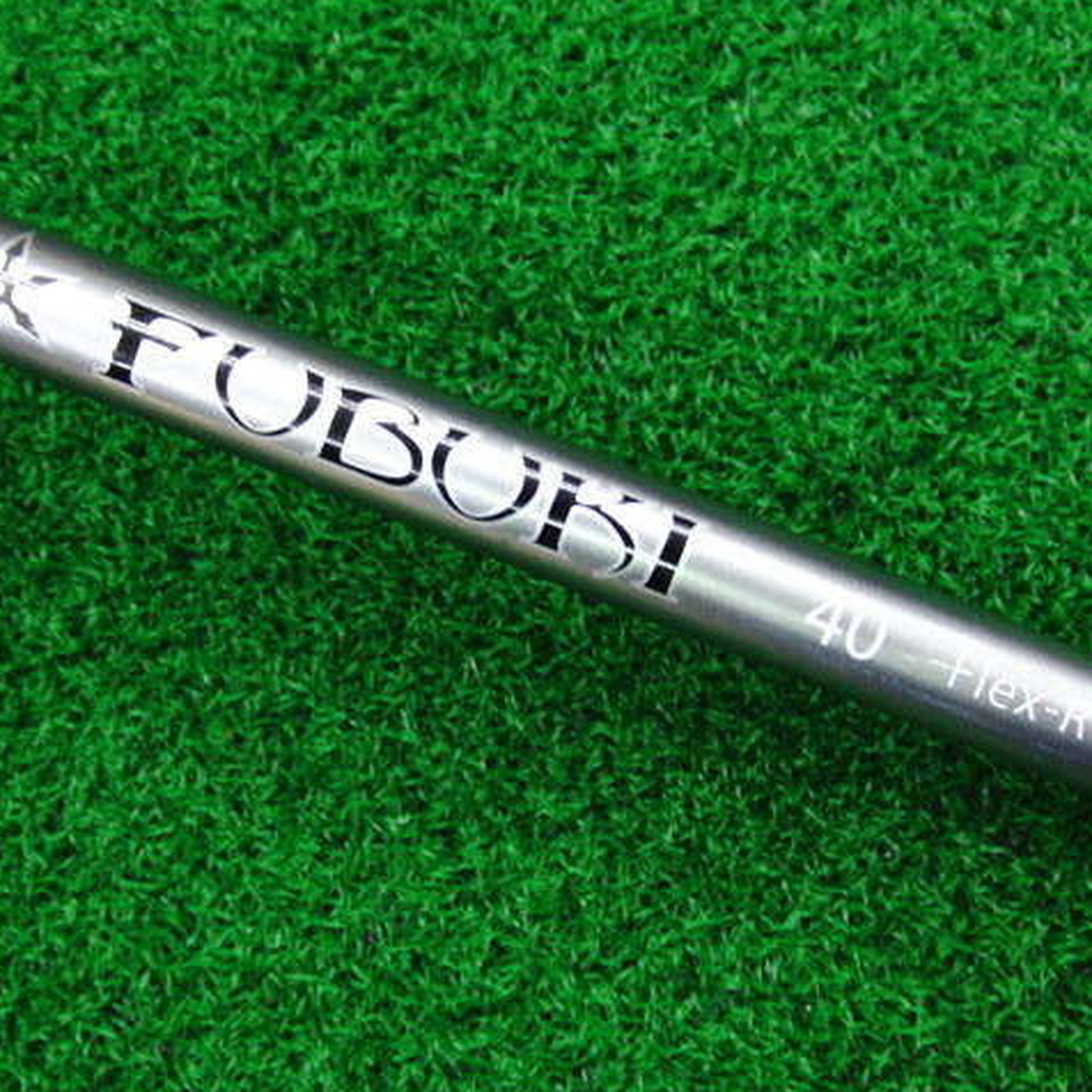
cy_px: 544
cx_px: 535
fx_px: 1570
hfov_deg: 38.3
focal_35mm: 44
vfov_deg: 38.3
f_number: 3.6
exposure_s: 1/40
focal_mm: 6.42
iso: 400
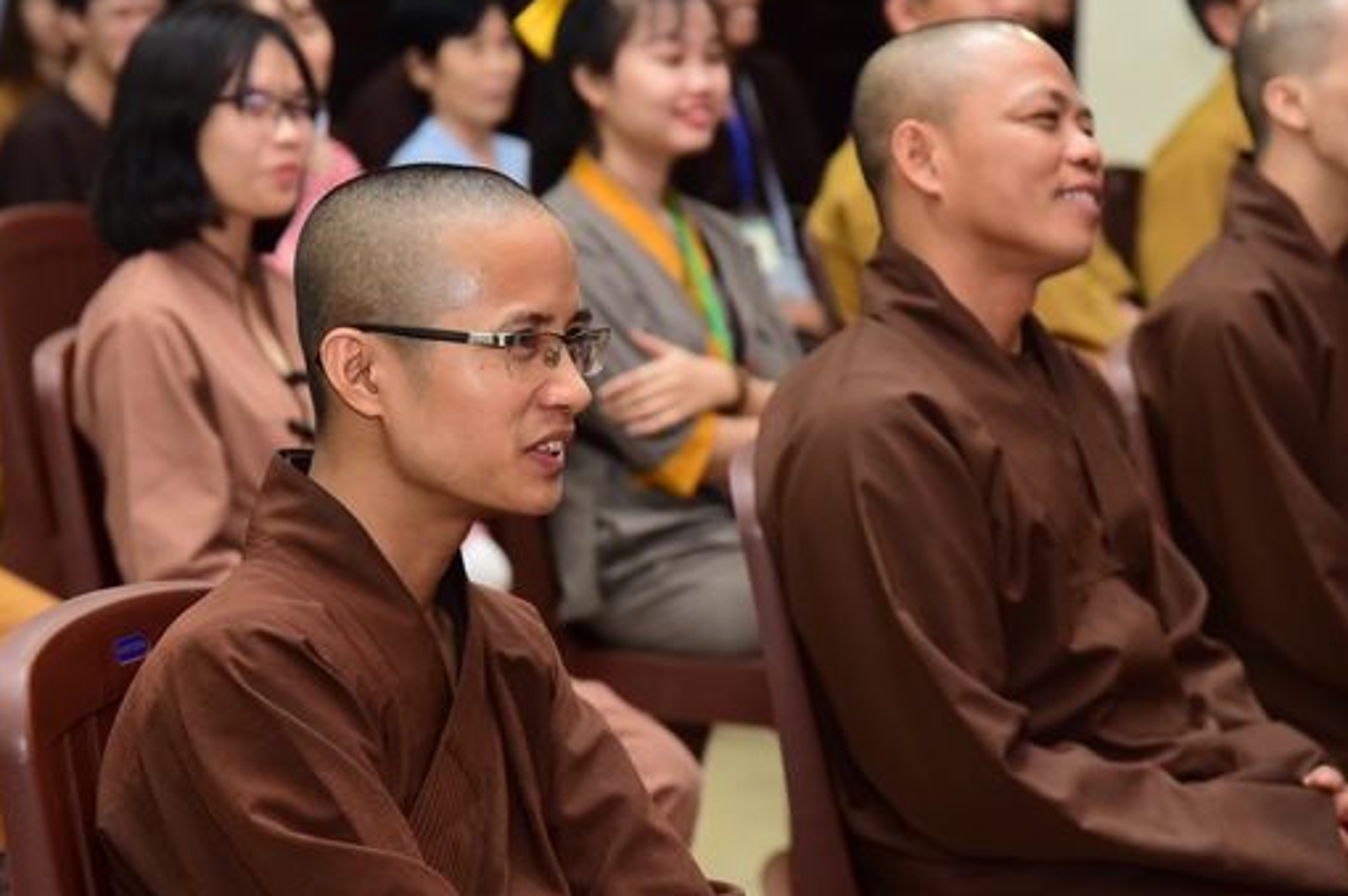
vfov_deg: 10.9
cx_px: 539
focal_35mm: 125
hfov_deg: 16.4
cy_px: 350
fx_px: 4676
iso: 1250
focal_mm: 98
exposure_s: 1/40
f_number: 5
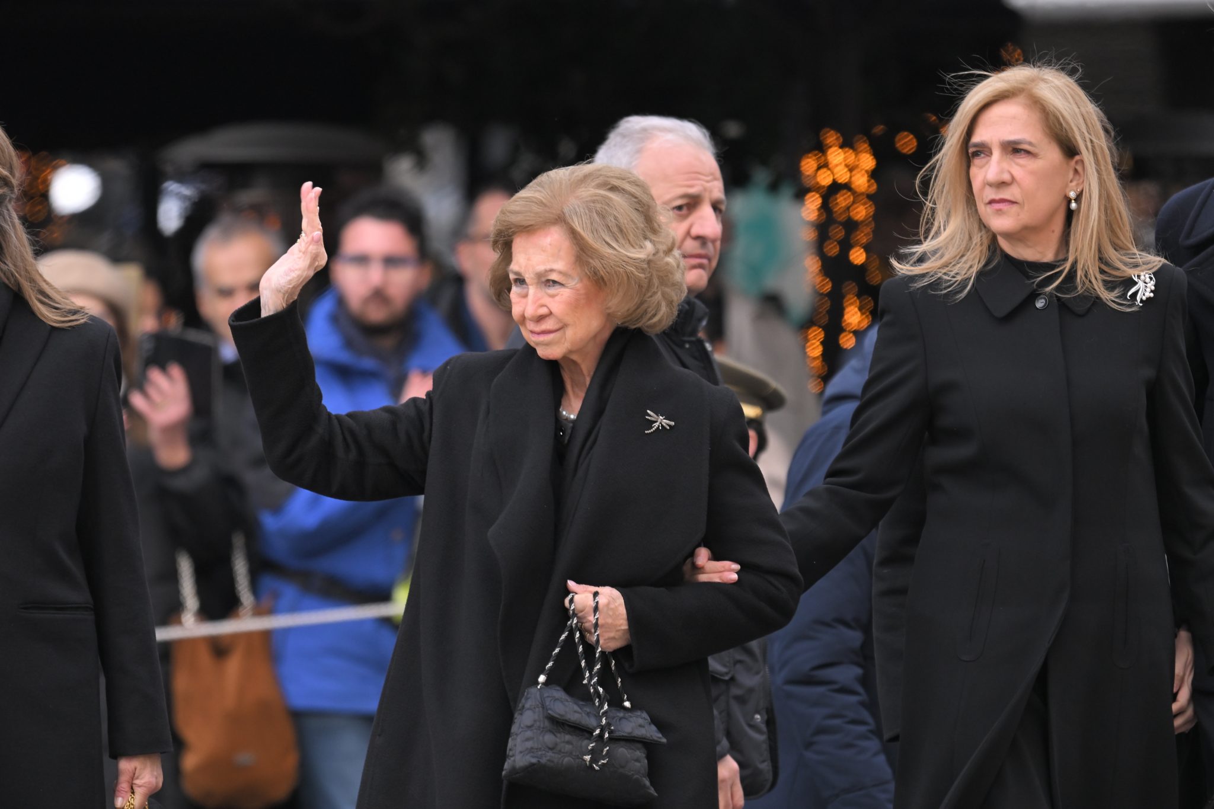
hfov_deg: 3.4
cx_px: 607
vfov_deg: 2.3
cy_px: 404
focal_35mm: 600
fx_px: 20230
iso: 1800
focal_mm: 600
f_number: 7.1
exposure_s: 1/640
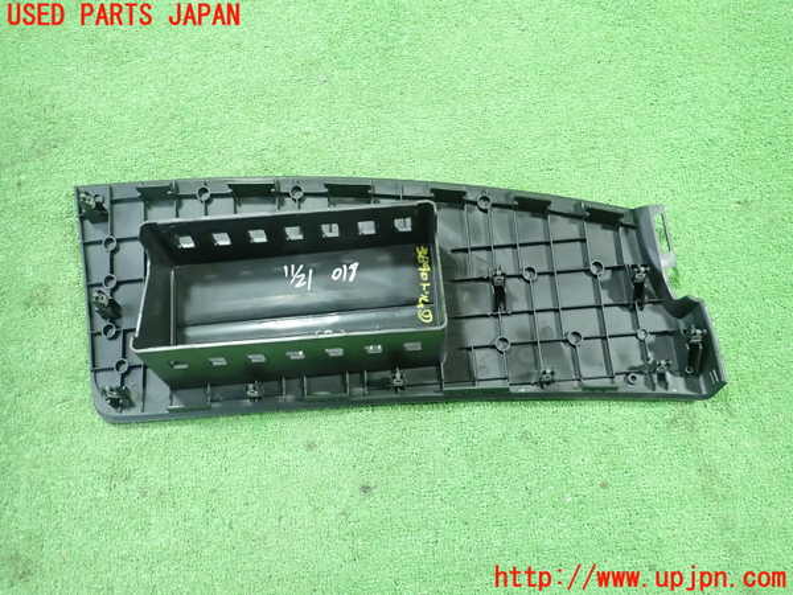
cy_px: 298
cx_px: 396
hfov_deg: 69.4
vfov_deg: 54.9
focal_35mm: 25
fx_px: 573
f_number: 2
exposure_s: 1/30
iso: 500
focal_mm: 4.5
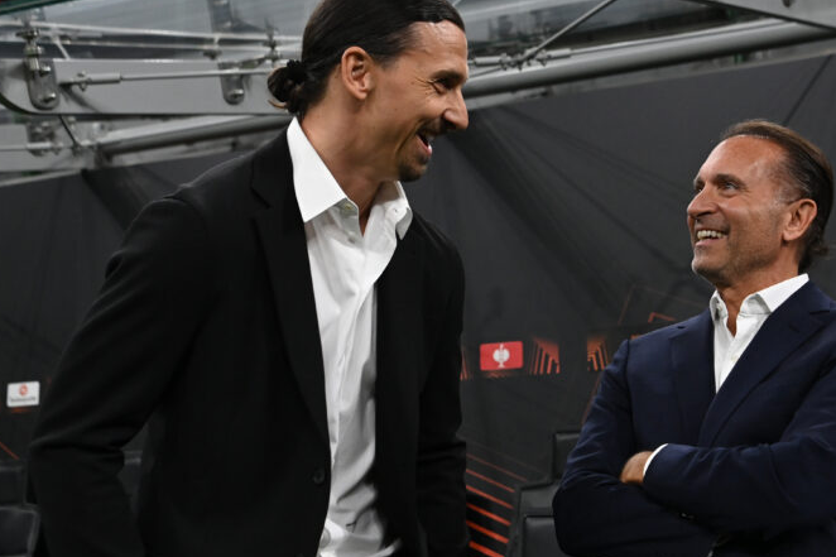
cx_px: 557
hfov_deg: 30.7
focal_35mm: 65
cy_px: 338
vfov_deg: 20.9
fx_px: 1509
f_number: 5.6
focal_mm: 42
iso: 4000
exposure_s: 1/1250
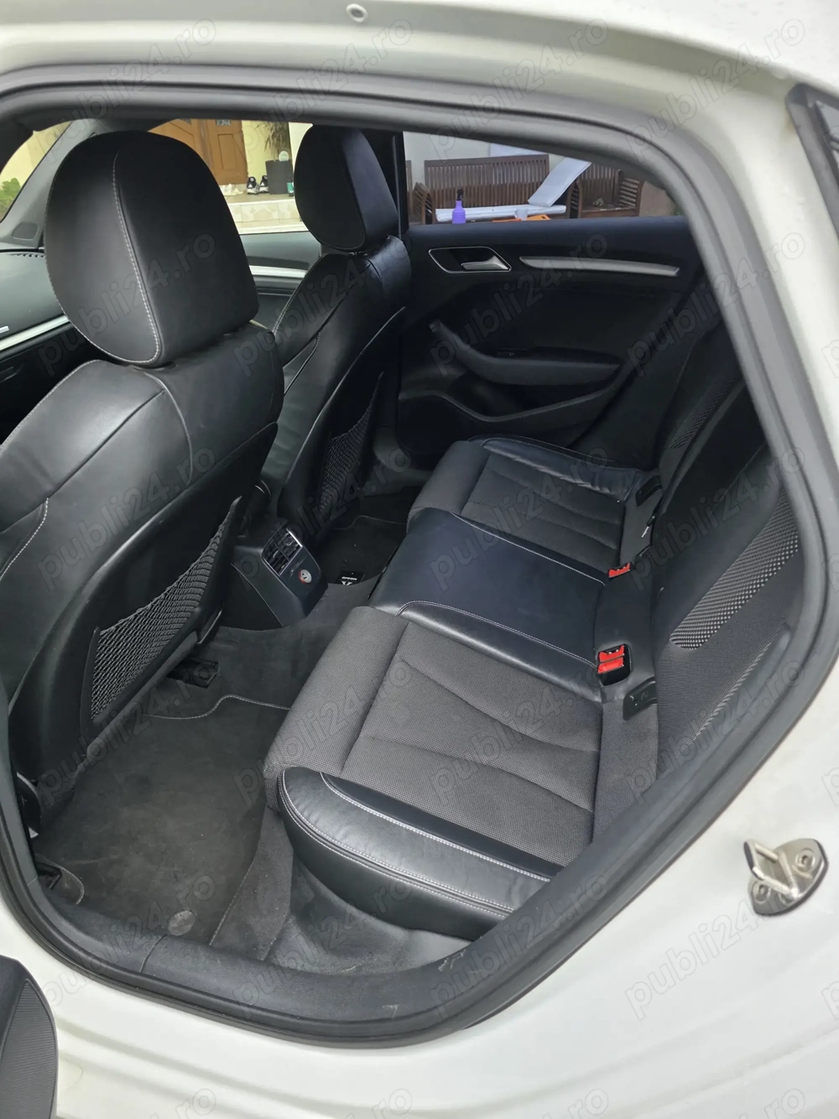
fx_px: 744
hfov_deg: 58.9
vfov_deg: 73.9
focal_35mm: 23
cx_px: 420
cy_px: 560
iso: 125
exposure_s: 1/180
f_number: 1.7
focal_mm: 6.3
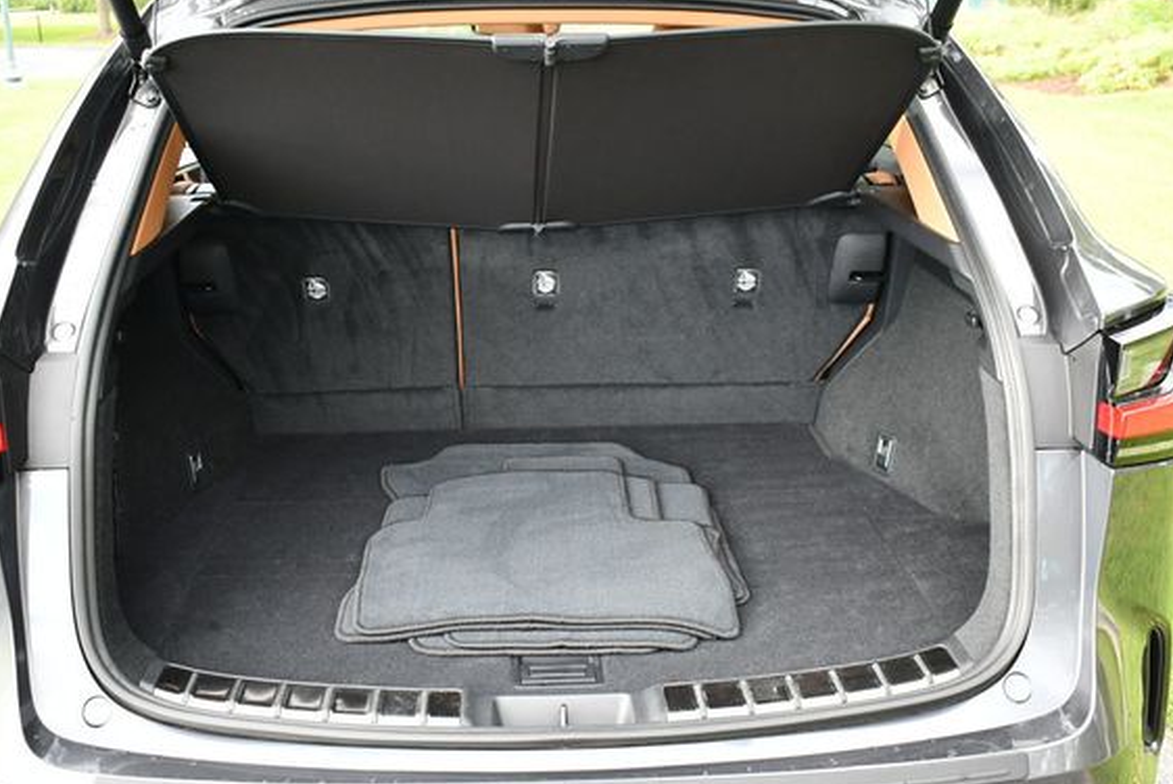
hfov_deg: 47.3
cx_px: 547
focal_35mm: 41
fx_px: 1337
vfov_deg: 32.7
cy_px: 402
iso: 720
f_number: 3.5
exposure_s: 1/250
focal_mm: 18
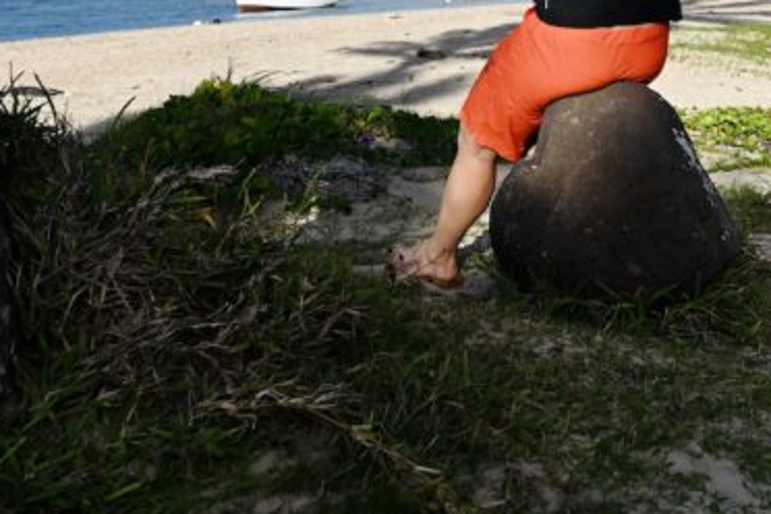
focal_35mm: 75
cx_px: 582
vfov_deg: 17.0
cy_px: -159
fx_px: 1616
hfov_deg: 26.5
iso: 100
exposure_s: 1/200
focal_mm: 25.5
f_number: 7.1
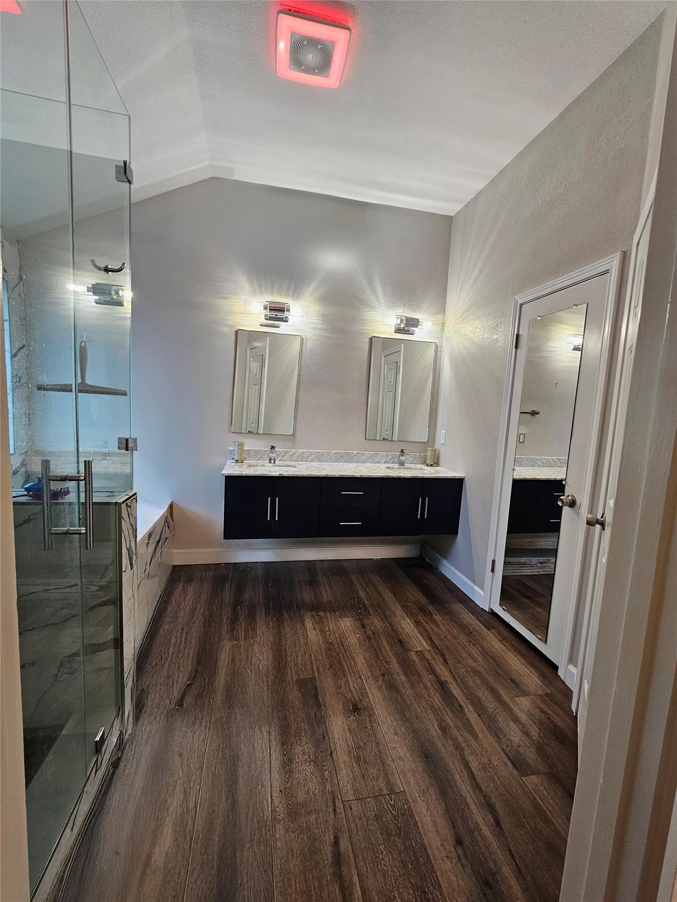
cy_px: 451
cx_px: 338
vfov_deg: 106.2
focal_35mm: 13
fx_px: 339
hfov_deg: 89.9
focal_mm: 2.2
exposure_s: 1/60
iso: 160
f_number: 2.2
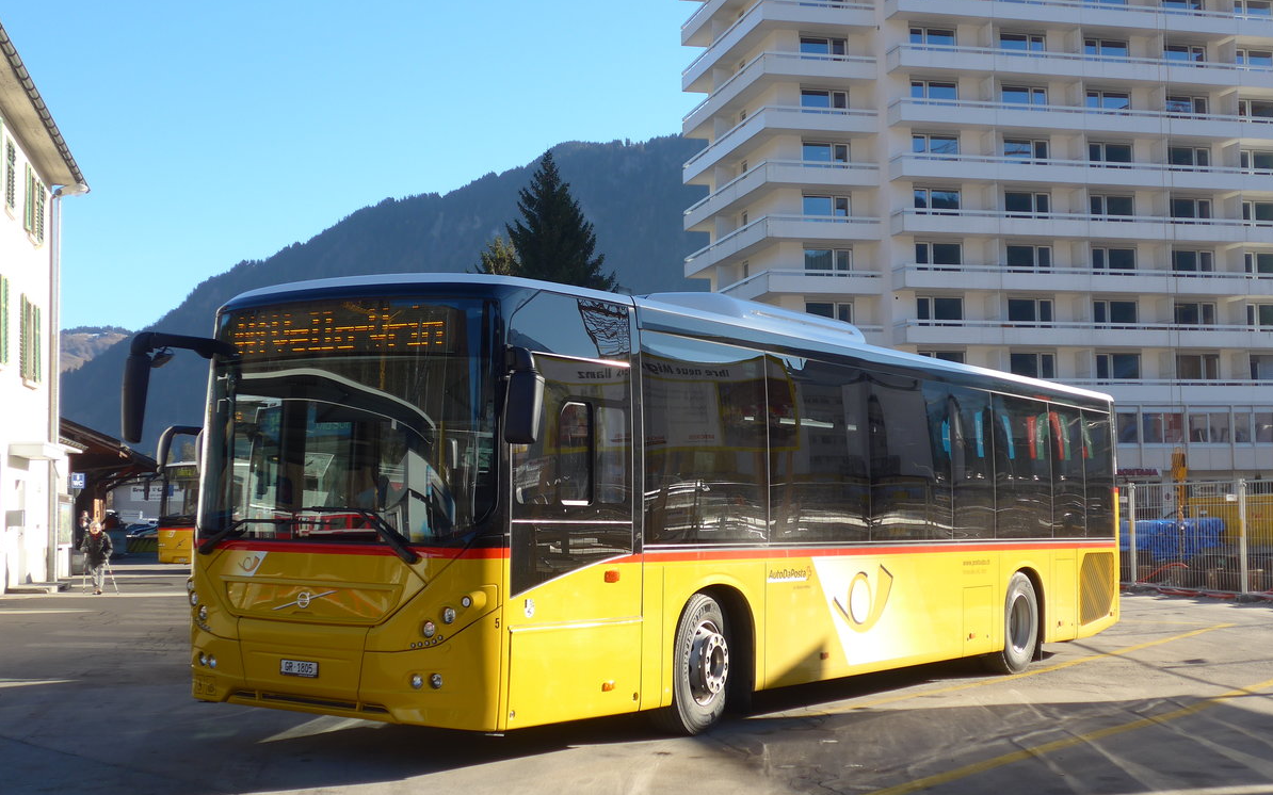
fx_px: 1700
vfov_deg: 26.3
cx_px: 638
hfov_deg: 41.1
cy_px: 398
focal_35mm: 49
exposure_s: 1/640
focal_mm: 9.5
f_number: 3
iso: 80
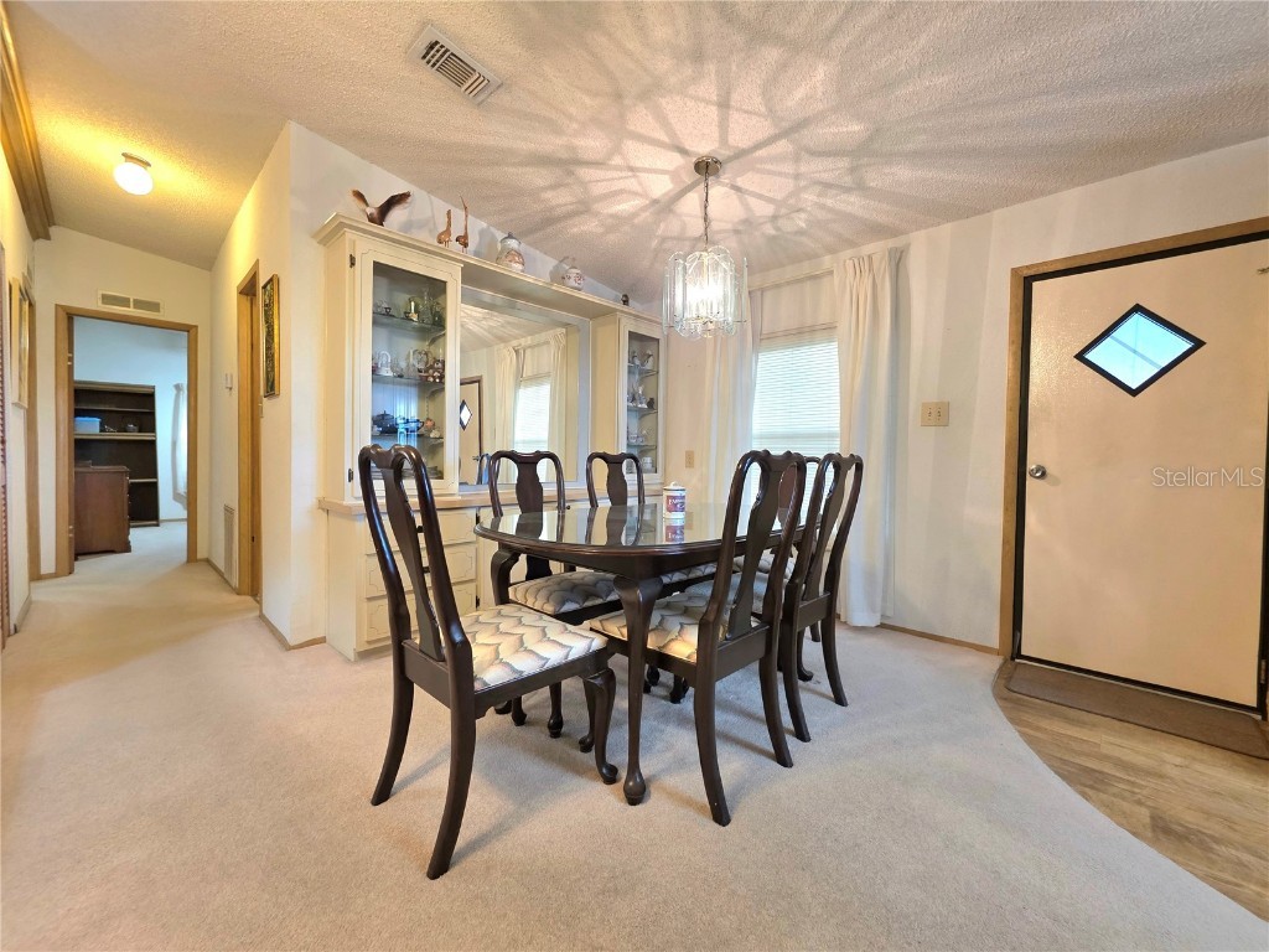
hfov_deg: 106.2
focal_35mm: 13
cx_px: 634
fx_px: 477
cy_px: 476
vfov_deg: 89.9
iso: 200
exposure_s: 1/60.2
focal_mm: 2.2
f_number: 1.9
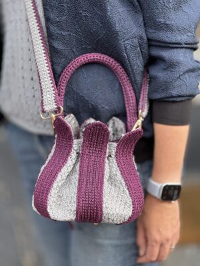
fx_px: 924
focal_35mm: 120
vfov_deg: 16.4
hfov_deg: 12.3
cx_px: 100
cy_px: 133
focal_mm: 15.66
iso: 50
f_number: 2.8
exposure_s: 1/112
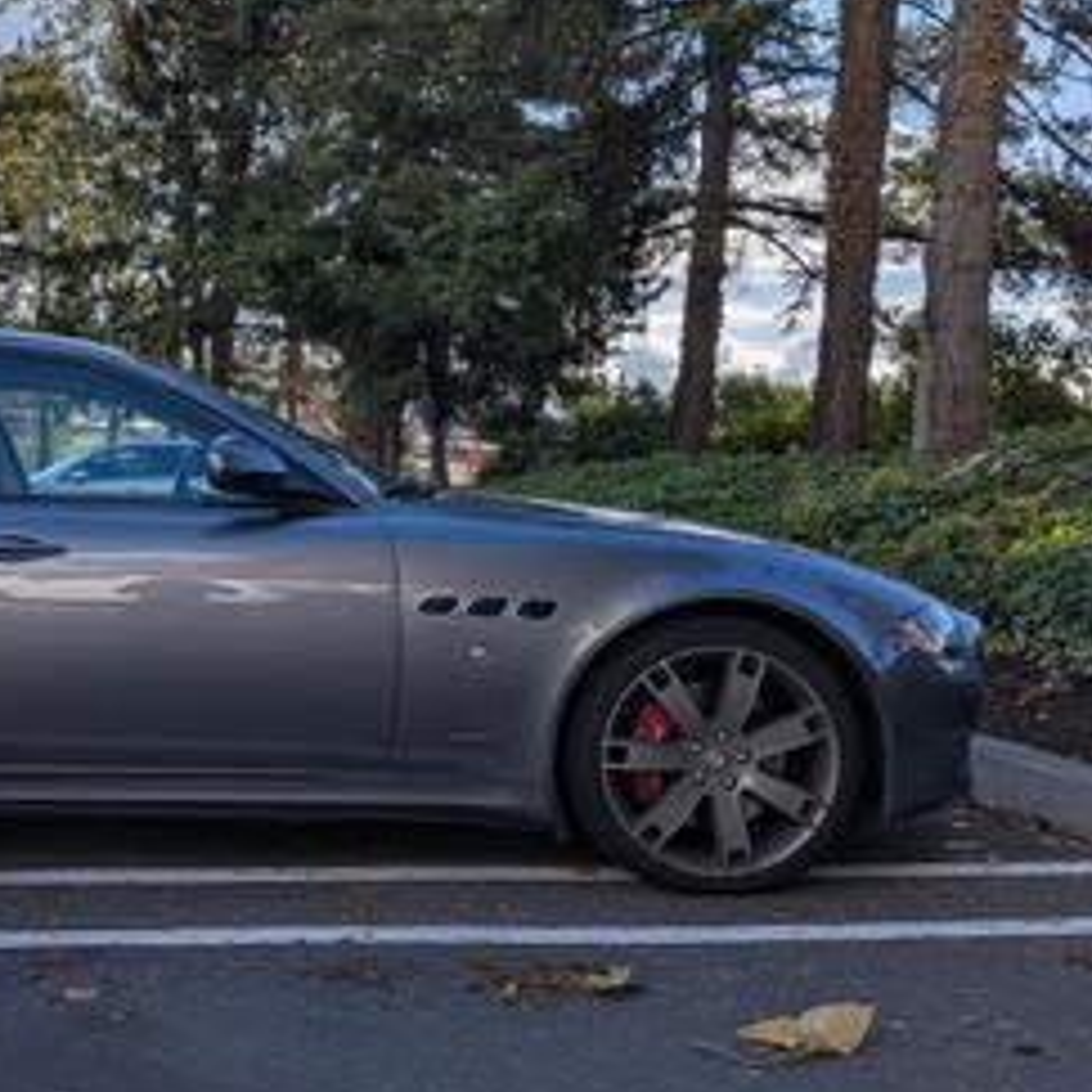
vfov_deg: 38.3
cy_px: 530
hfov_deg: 36.4
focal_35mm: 44
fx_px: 1570
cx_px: 144
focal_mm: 4.53
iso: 26
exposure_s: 1/2985
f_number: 1.7
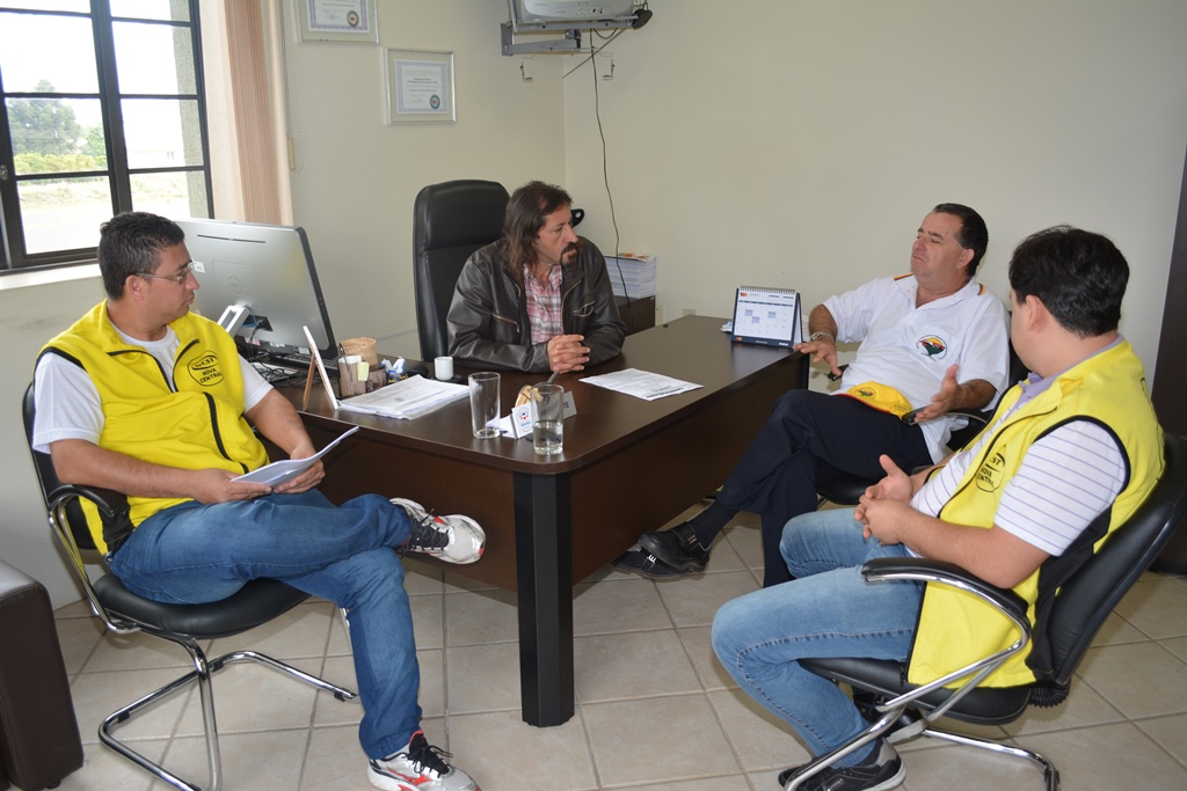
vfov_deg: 47.9
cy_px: 396
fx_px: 890
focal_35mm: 27
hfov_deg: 67.4
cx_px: 594
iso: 200
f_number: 4
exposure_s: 1/60
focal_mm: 18
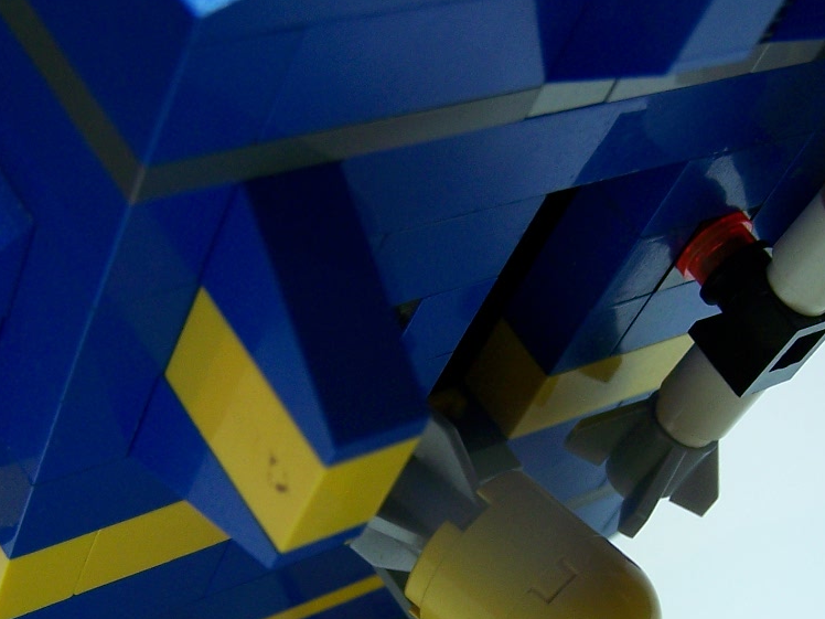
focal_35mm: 76
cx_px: 518
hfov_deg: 25.6
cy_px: 483
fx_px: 1811
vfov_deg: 19.2
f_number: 2.8
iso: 80
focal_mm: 6.3
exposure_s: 1/40
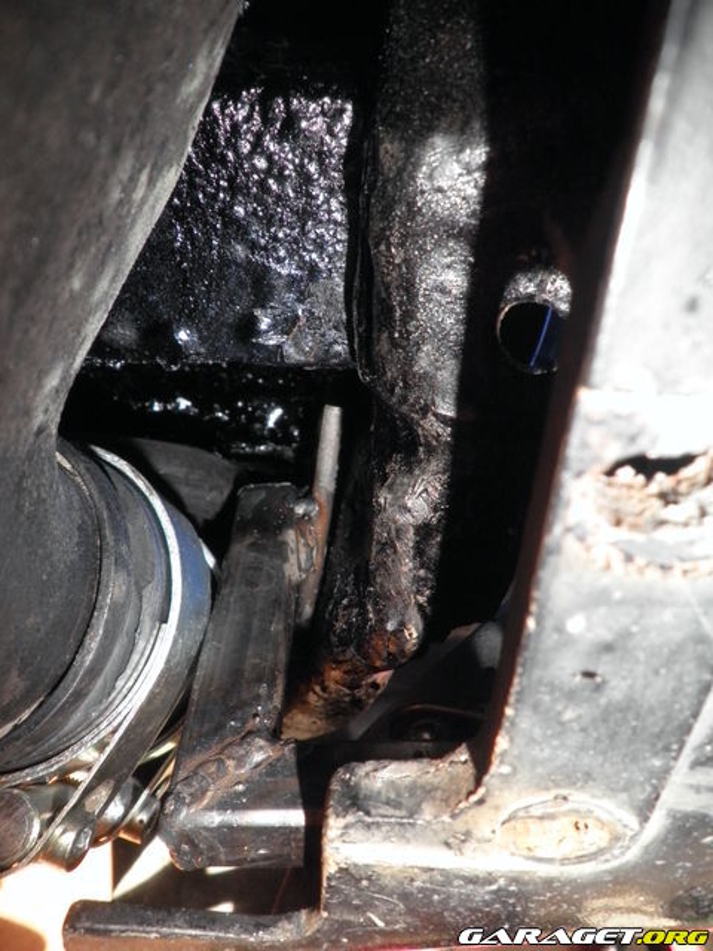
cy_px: 476
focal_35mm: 26
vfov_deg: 67.3
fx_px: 714
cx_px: 356
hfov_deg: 53.1
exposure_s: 1/30
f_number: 7.8
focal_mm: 4.65
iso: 160
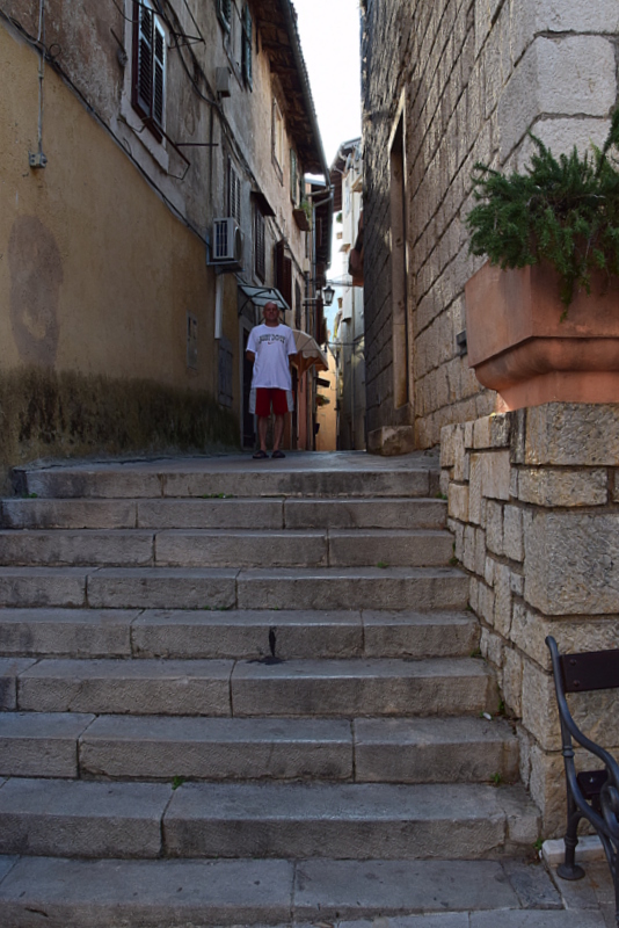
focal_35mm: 27
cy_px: 464
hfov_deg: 48.0
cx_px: 310
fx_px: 696
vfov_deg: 67.4
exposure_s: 1/200
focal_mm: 18
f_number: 10
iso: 400
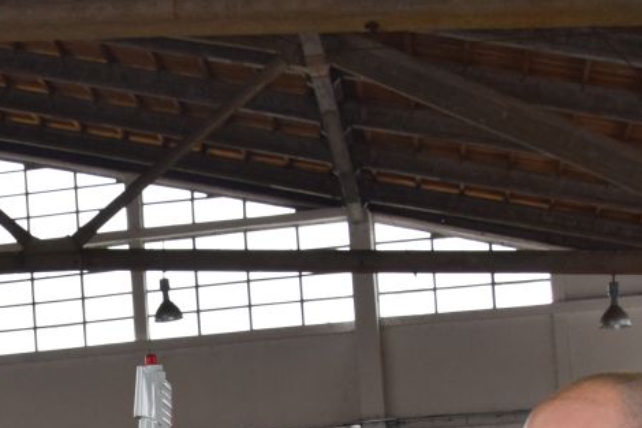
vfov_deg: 13.9
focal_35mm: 92
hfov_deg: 21.5
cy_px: 639
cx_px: 36
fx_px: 1640
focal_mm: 18
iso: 560
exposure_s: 1/125
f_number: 5.6
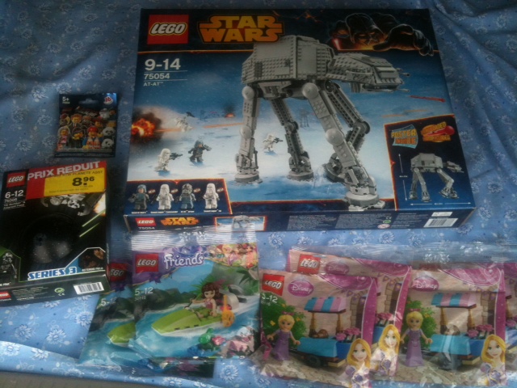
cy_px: 194
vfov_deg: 40.7
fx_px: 523
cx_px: 258
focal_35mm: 35
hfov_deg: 52.6
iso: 64
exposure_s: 1/230
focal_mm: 3.85
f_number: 2.8
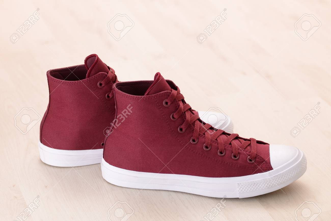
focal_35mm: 100
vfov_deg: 13.7
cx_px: 166
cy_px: 110
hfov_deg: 20.4
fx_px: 919
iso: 100
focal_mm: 100
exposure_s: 1/125
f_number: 5.6
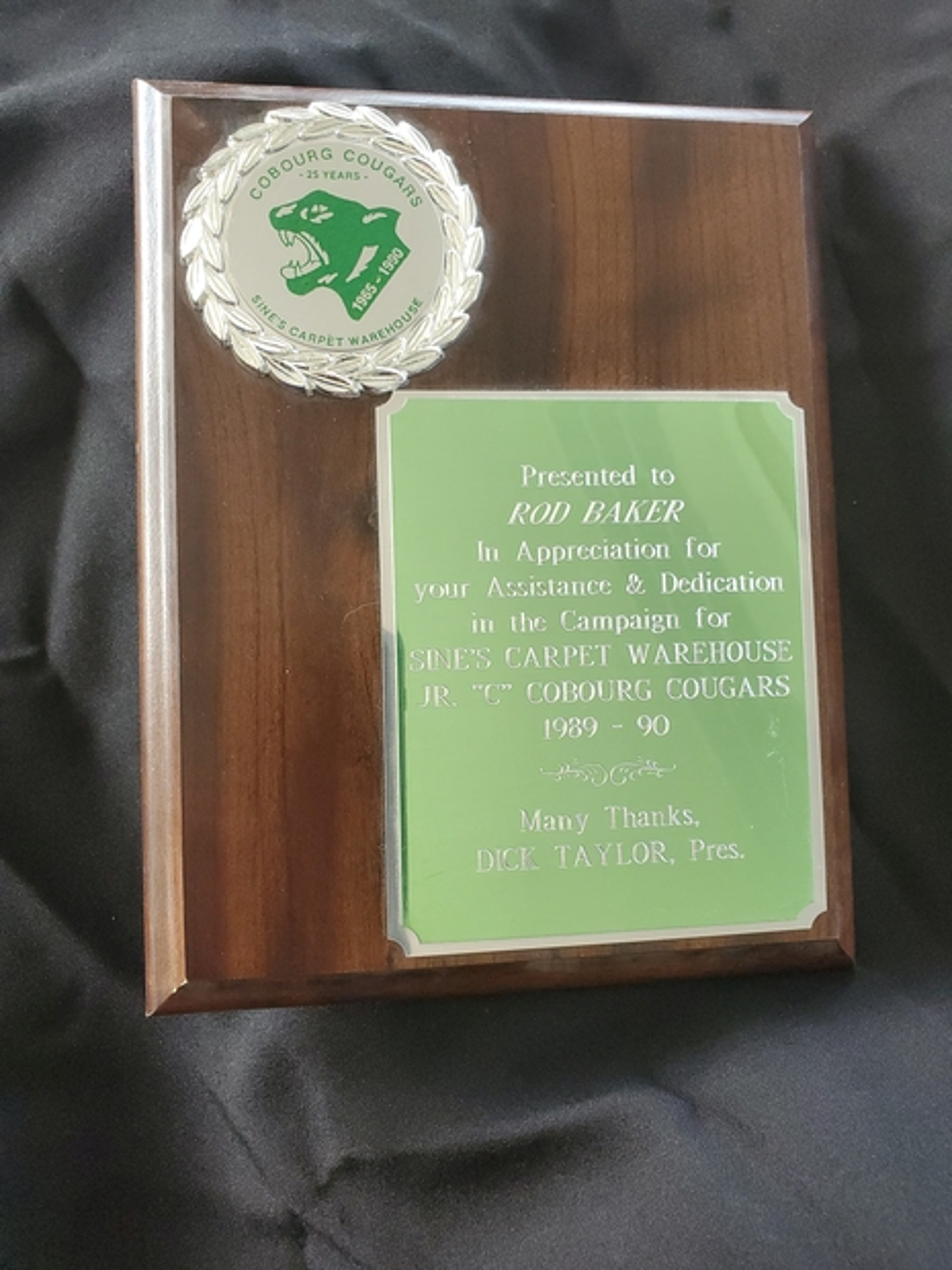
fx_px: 953
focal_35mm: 26
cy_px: 635
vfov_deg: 67.3
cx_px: 476
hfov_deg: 53.1
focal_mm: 4.3
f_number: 2.4
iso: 320
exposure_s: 1/120
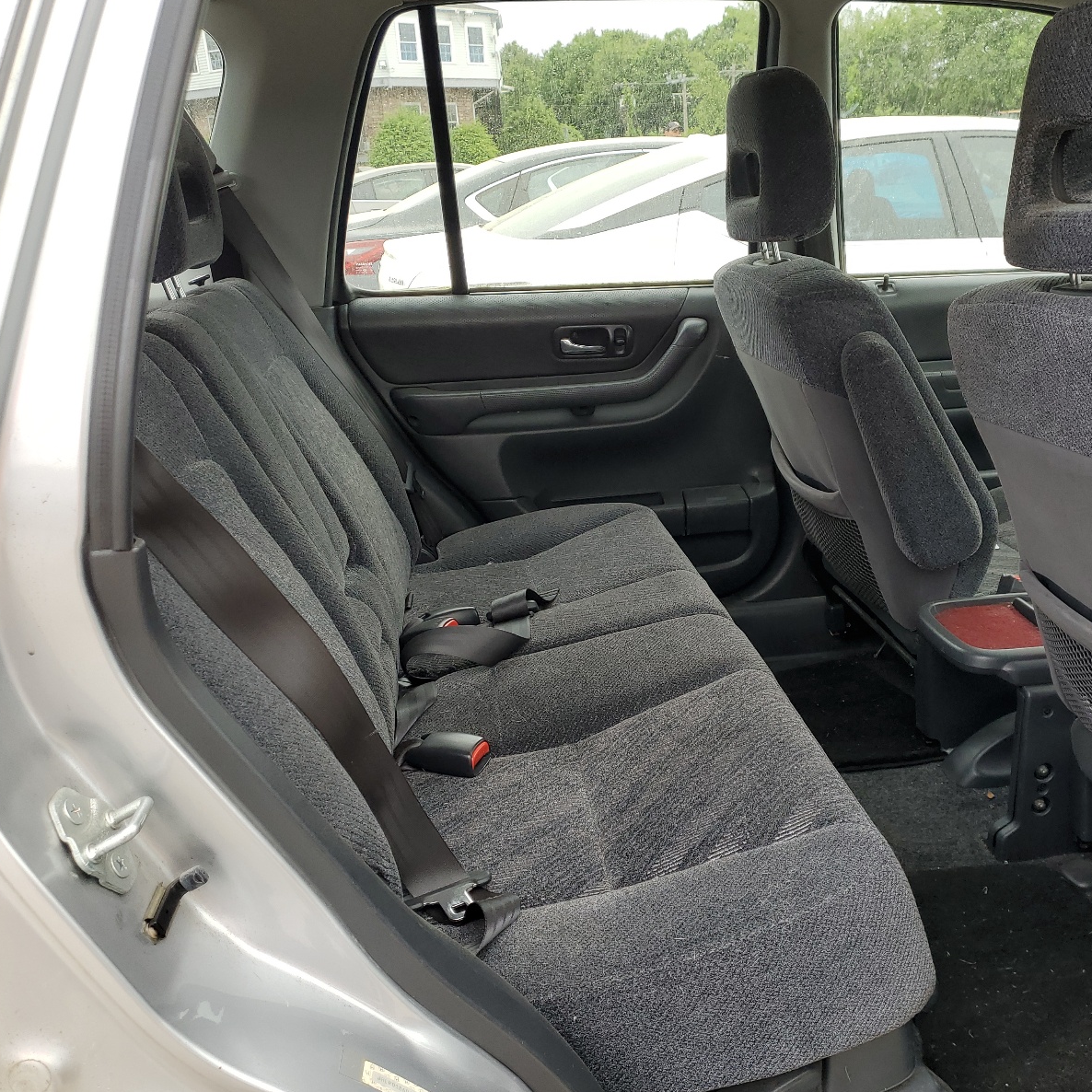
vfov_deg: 52.5
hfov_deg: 52.3
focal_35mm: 31
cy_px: 543
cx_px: 634
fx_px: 1106
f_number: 1.5
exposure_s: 1/312
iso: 50
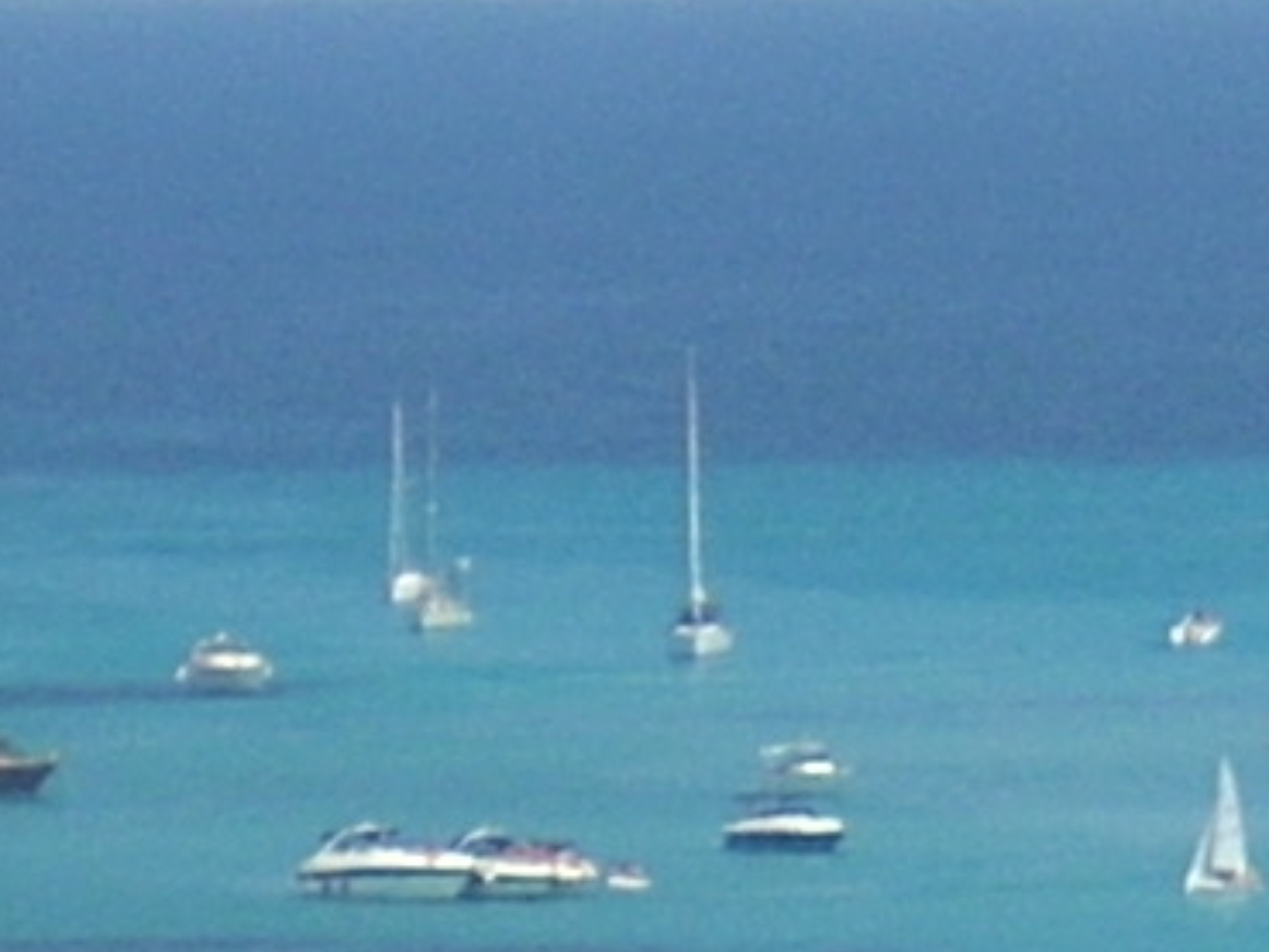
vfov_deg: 1.9
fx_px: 28750
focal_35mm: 784
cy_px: 2547
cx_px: 2397
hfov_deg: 2.5
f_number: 10.4
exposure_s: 1/136
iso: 64
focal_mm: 18.6
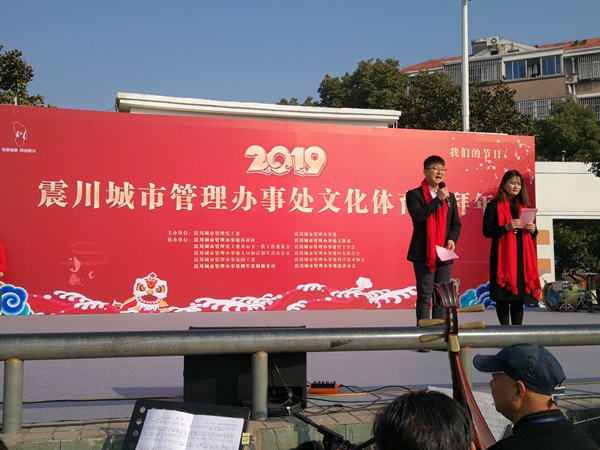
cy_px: 225
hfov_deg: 54.0
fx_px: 589
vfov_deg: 41.8
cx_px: 300
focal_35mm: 34
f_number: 2.2
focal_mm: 3.95
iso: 50
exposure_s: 1/1443
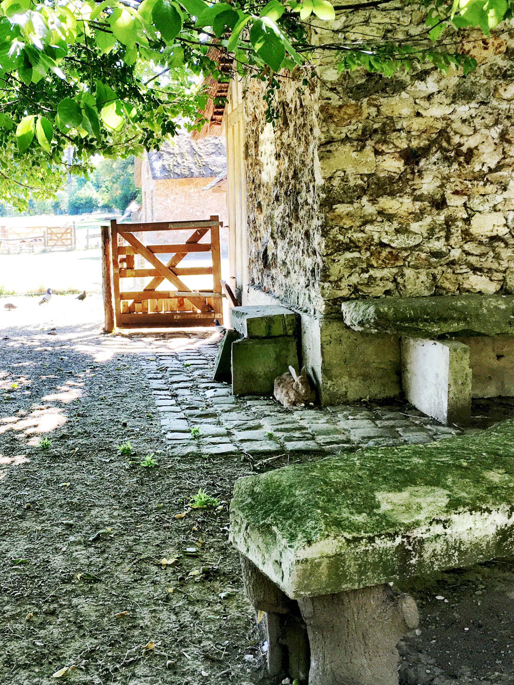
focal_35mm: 44
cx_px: 126
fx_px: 871
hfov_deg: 32.2
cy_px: 256
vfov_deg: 42.6
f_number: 2.2
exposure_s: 1/100
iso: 25
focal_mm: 4.15
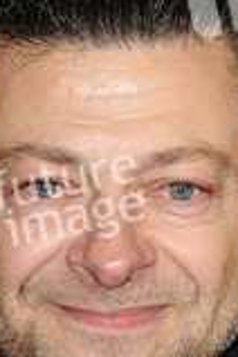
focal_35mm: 583
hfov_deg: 2.4
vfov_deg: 3.5
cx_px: 95
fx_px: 5783
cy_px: 321
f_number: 4.5
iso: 320
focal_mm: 155
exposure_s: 1/160
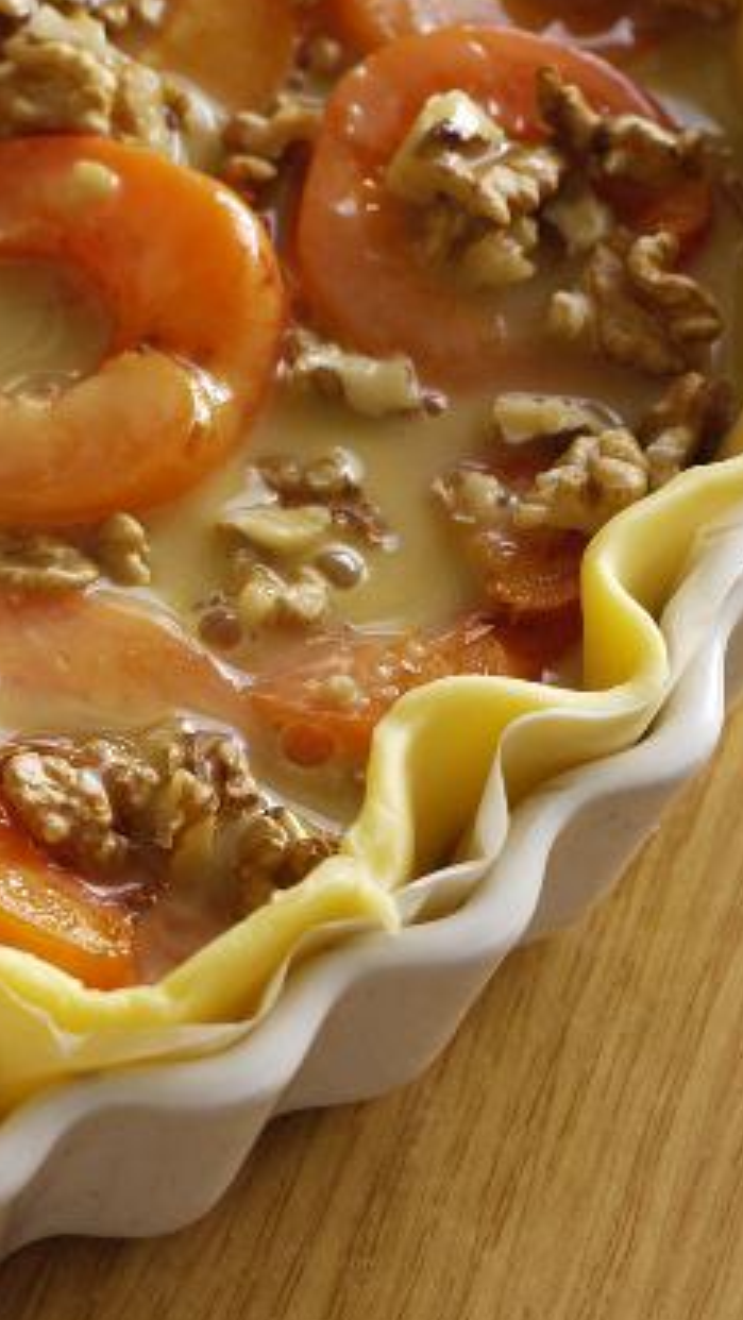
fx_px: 5147
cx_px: -35
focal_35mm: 147
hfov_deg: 8.2
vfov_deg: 14.6
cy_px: 601
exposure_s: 1/60
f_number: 5.6
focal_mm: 45
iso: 320
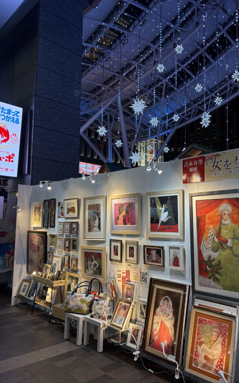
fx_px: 292
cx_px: 130
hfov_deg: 44.5
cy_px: 194
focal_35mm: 28
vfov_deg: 66.5
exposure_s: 1/120
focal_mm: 5.96
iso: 125
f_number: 1.6
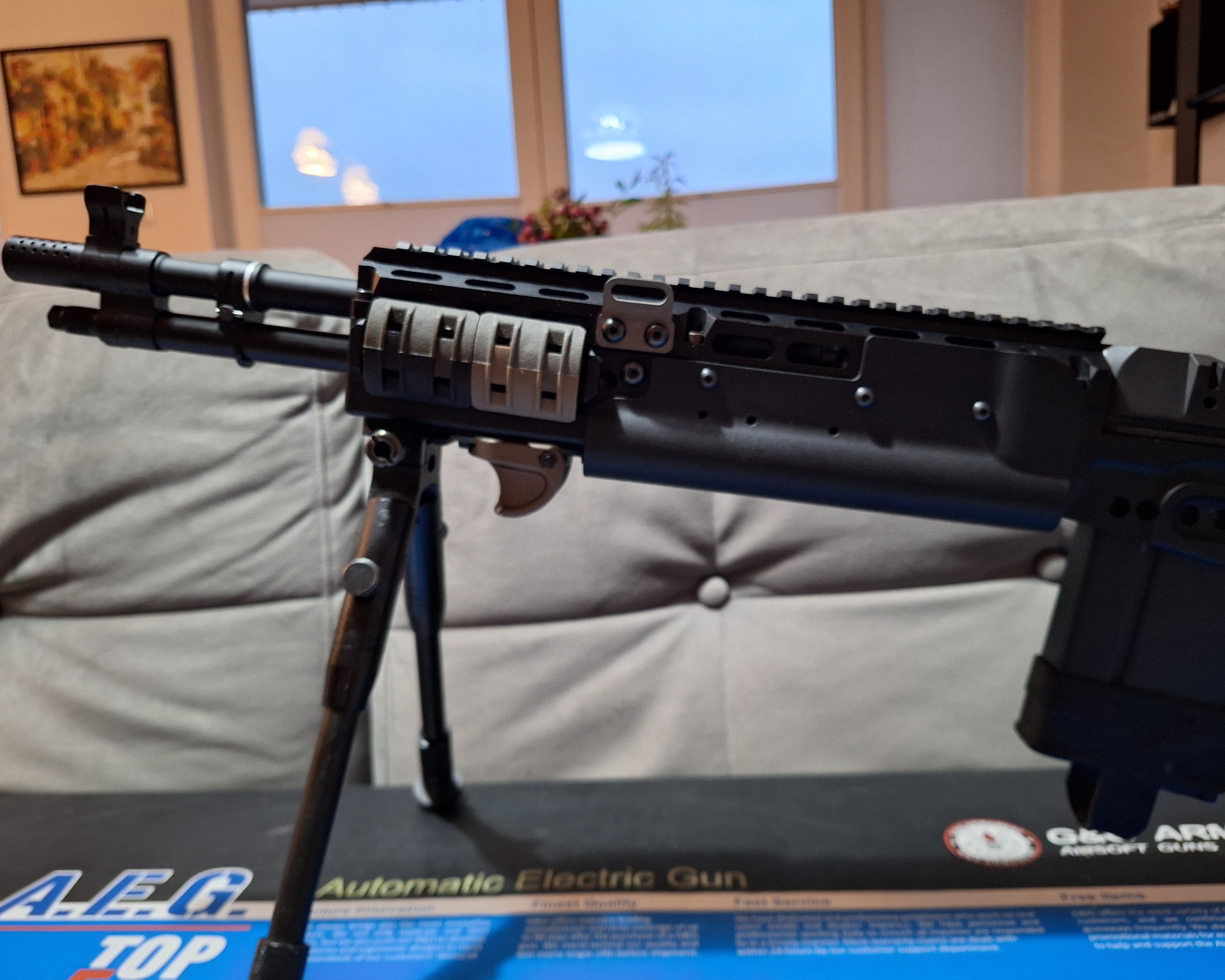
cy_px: 490
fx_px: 870
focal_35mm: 24
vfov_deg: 58.8
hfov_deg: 70.3
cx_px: 637
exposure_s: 1/25
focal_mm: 5.54
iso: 400
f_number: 1.8
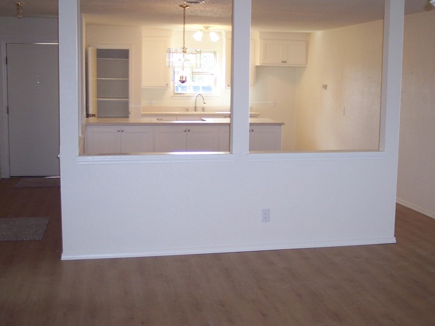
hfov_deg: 39.6
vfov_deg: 30.3
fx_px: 603
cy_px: 164
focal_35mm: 48
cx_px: 245
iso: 140
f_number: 2.8
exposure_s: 1/60
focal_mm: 8
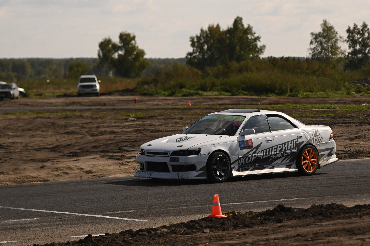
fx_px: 1541
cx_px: 185
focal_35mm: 150
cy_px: 123
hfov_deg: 13.7
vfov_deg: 9.1
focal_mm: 100
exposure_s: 1/32000
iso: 900
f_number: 2.8
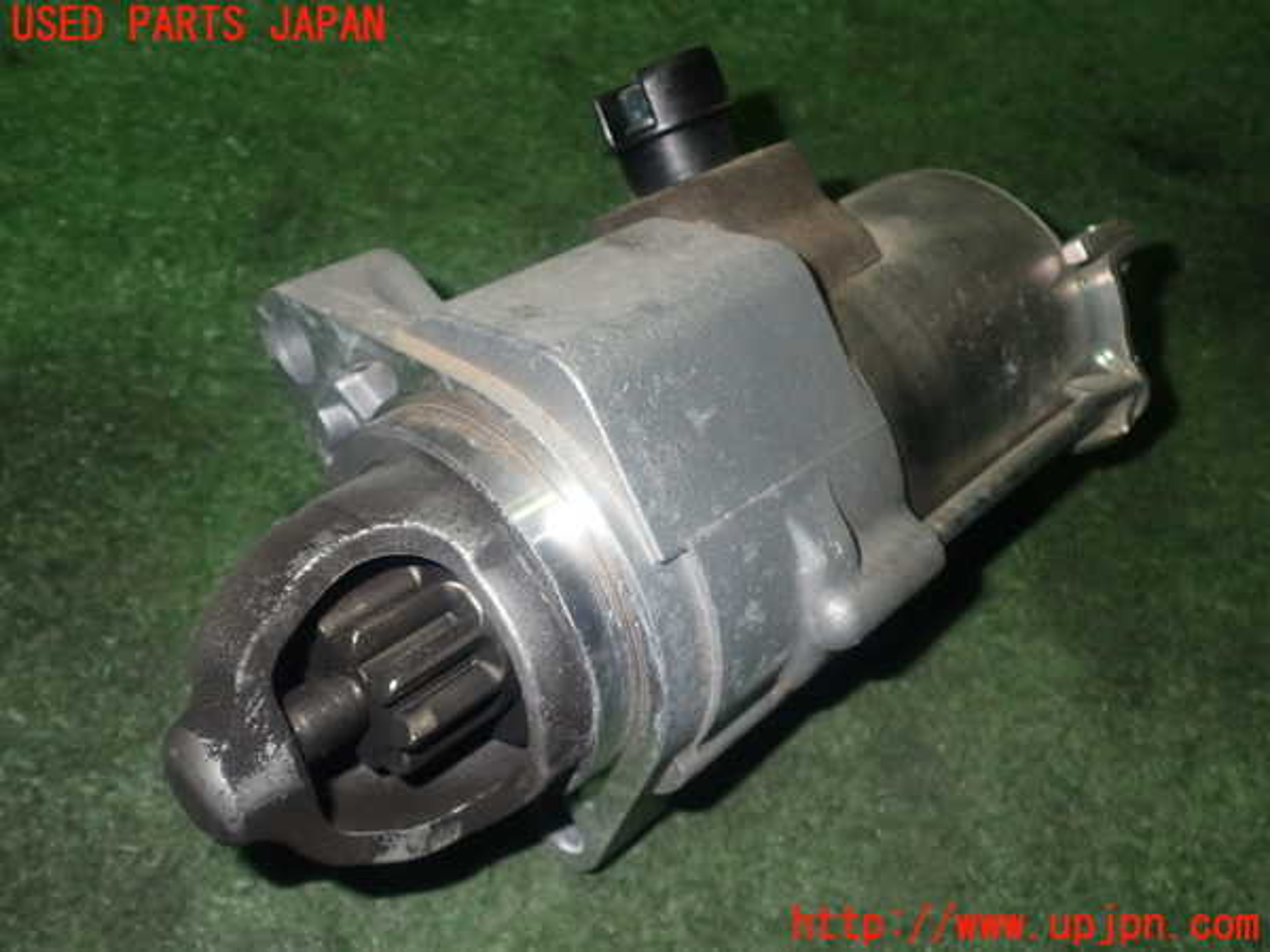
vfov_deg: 39.7
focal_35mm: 36
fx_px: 1321
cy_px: 476
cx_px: 635
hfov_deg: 51.4
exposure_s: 1/40
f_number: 7.1
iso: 320
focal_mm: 6.37
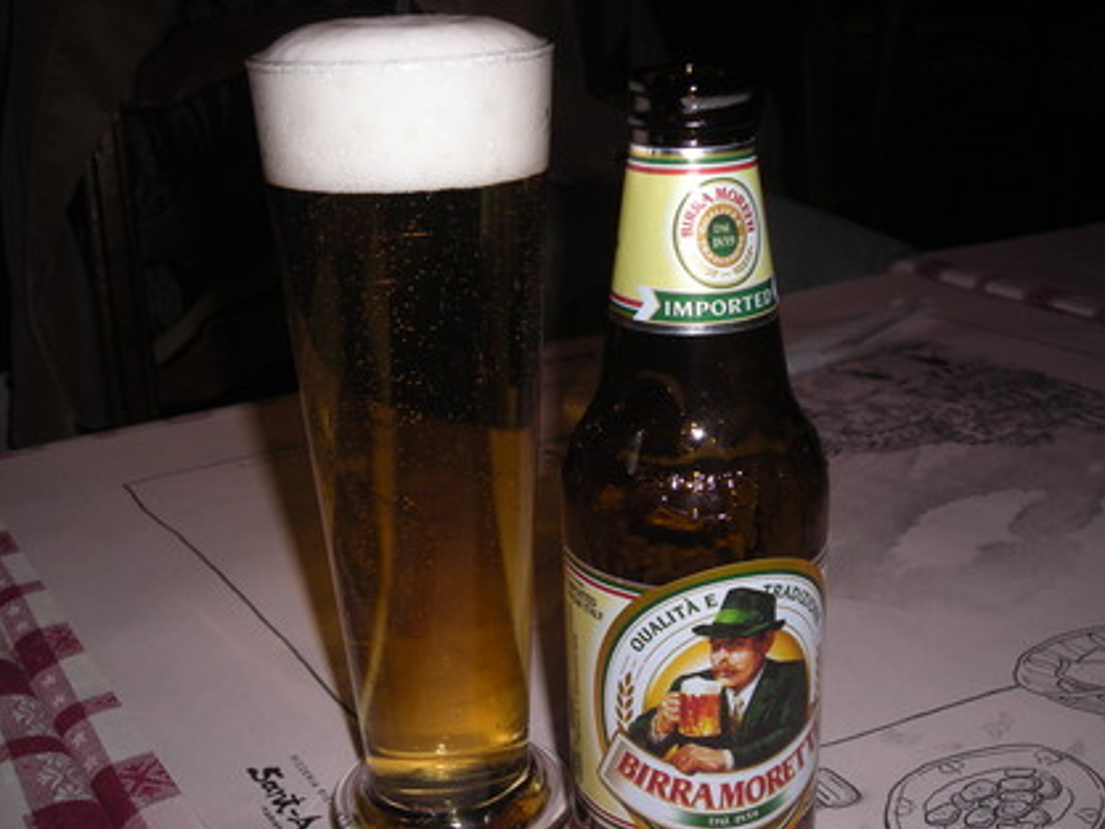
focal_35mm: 41
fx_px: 1309
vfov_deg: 35.2
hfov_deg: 45.8
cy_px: 408
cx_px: 570
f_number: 6.4
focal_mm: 6.3
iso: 50
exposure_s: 1/60
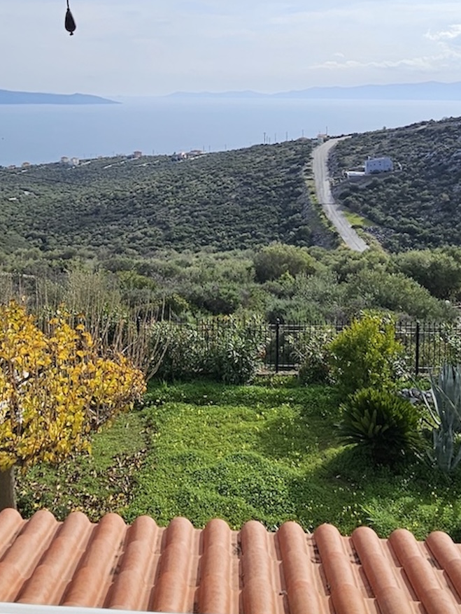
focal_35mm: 37
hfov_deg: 38.4
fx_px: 657
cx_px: 169
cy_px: 132
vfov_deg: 47.7
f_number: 2.2
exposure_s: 1/3050
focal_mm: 2.2
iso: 50
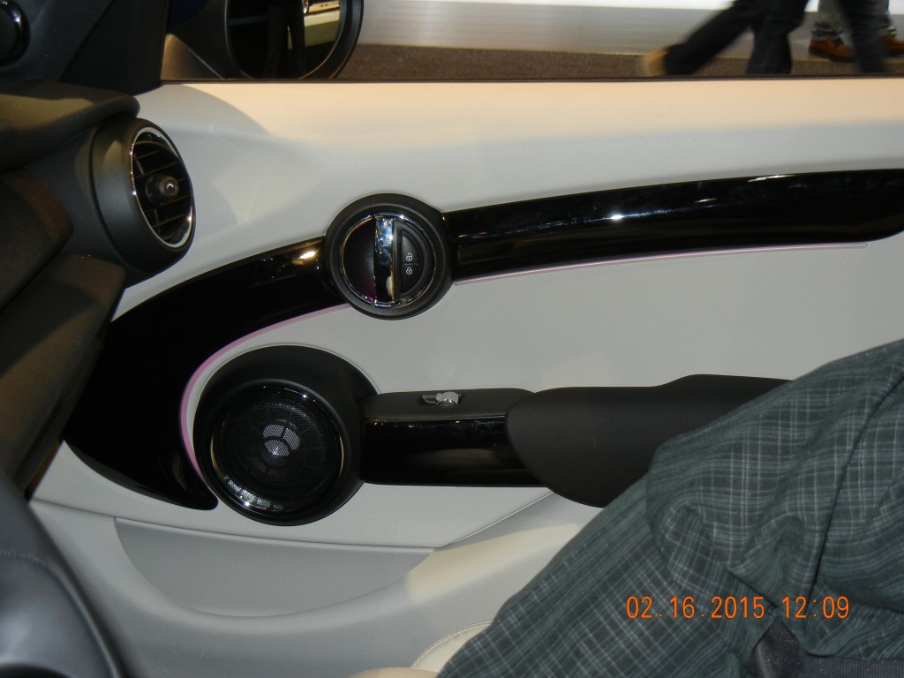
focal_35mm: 59
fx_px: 1541
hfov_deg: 32.7
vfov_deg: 24.8
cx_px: 452
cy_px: 339
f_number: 4
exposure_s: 1/30
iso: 200
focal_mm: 10.6
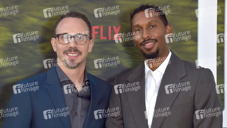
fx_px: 476
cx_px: 114
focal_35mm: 79
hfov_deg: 26.8
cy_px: 75
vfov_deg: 15.3
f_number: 6.3
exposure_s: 1/200
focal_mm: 75
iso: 800
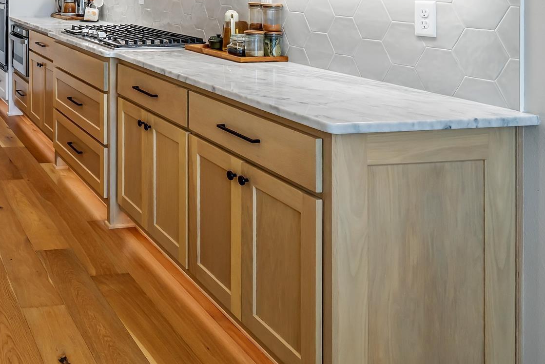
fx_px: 575
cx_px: -34
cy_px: -14
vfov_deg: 31.9
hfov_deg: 41.8
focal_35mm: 38
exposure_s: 1/40
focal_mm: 17
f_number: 8
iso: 800
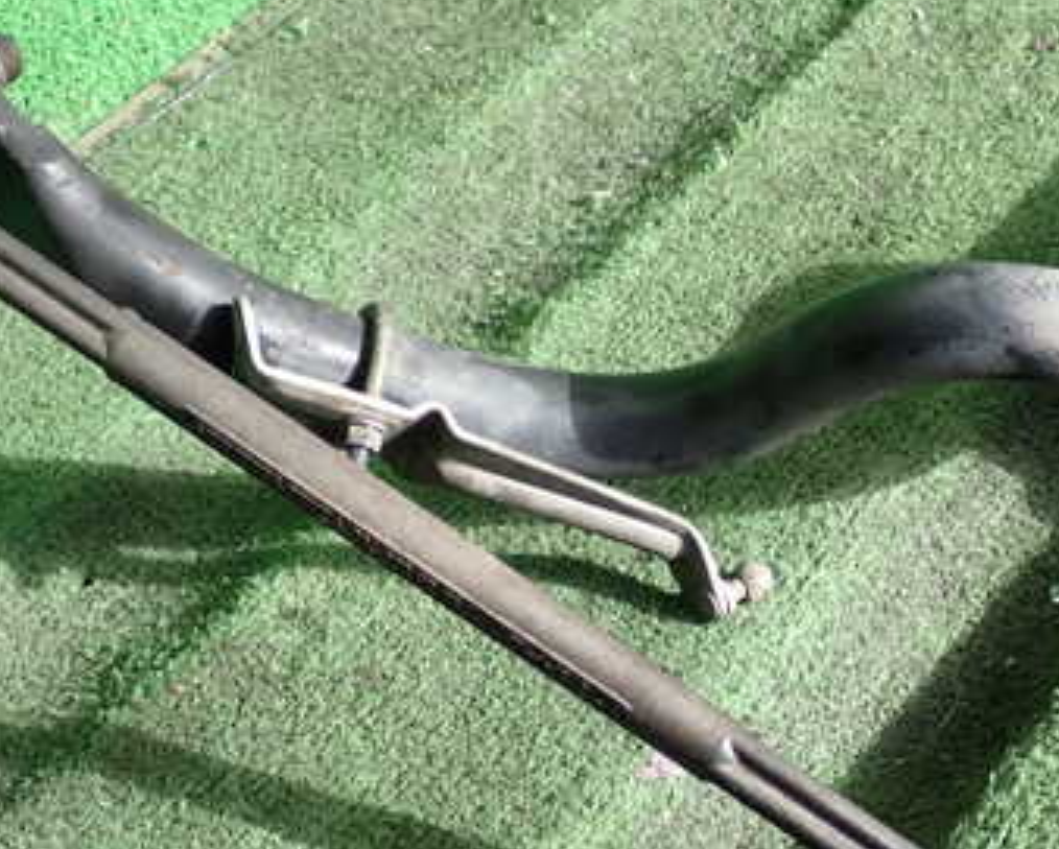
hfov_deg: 26.6
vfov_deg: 21.5
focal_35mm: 71
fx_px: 2227
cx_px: 670
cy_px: 605
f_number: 2.8
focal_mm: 7.31
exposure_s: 1/160
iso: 100
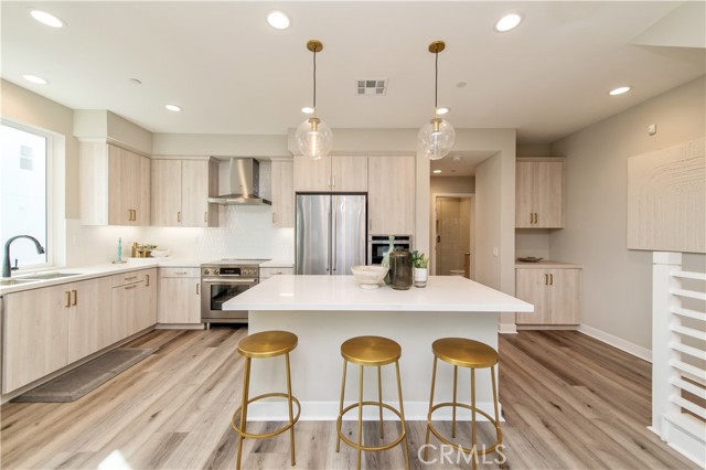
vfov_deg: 81.1
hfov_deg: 104.3
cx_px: 353
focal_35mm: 14
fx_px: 274
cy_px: 235
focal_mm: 14
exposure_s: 1/80
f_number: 4.5
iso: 200
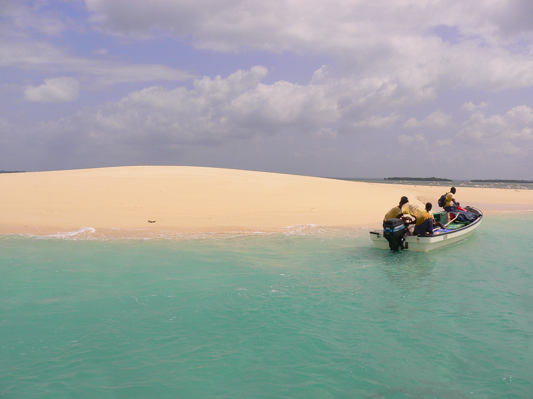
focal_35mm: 35
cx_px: 266
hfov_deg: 52.6
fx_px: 539
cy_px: 200
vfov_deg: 40.7
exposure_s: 1/1000
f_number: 5.6
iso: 100
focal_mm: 5.8
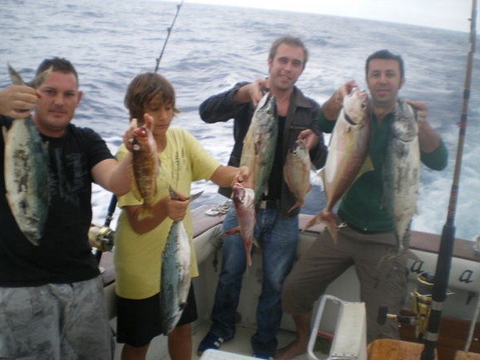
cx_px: 236
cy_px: 179
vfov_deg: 38.6
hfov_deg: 50.2
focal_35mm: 37
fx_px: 513
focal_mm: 6.3
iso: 50
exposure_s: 1/100
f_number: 3.1
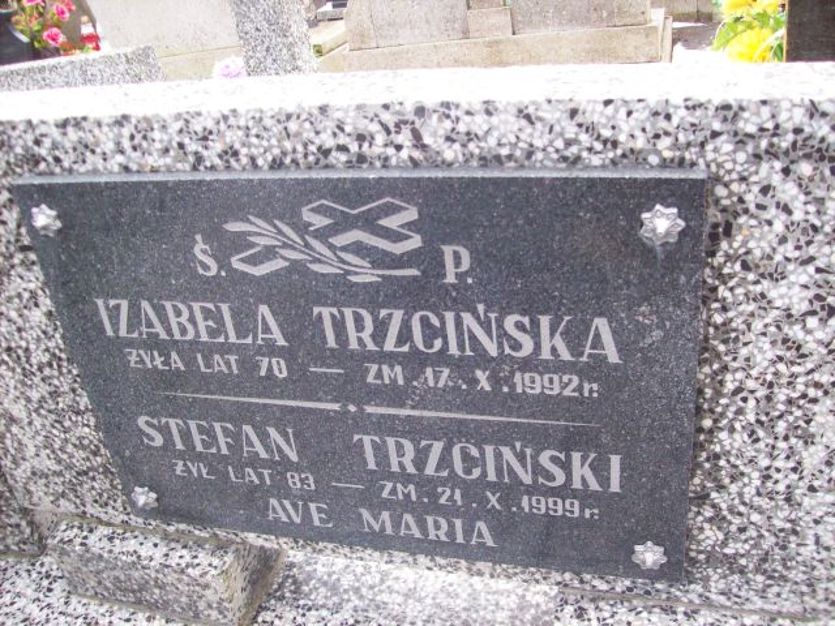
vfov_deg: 39.7
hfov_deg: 51.4
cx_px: 418
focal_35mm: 36
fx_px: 868
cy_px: 313
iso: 200
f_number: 2.7
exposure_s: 1/95.7
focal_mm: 6
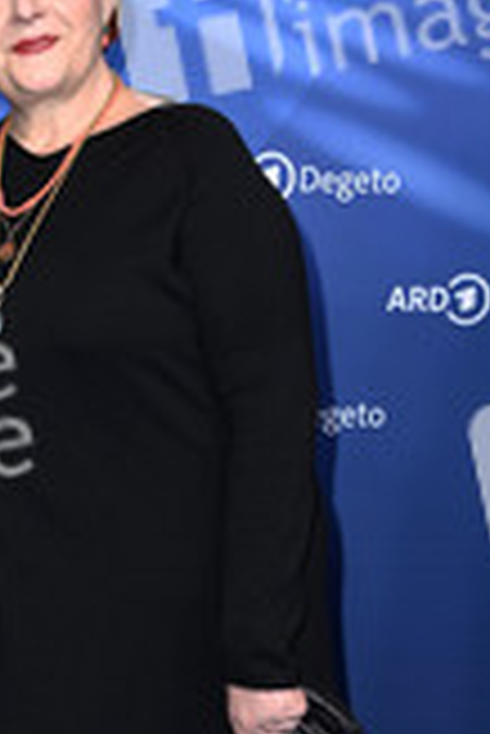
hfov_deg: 9.0
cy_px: 675
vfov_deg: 13.4
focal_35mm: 152
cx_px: -67
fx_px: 3097
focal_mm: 62
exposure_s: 1/250
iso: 1250
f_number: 5.6
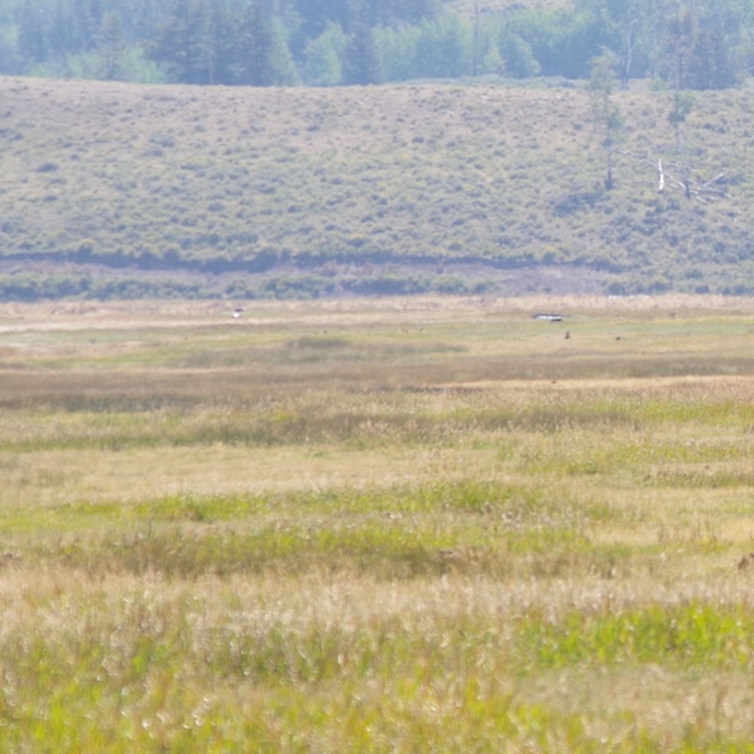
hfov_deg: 2.7
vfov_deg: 2.7
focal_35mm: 646
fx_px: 15920
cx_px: 858
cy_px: 239
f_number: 8
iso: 100
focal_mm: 210
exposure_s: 1/100
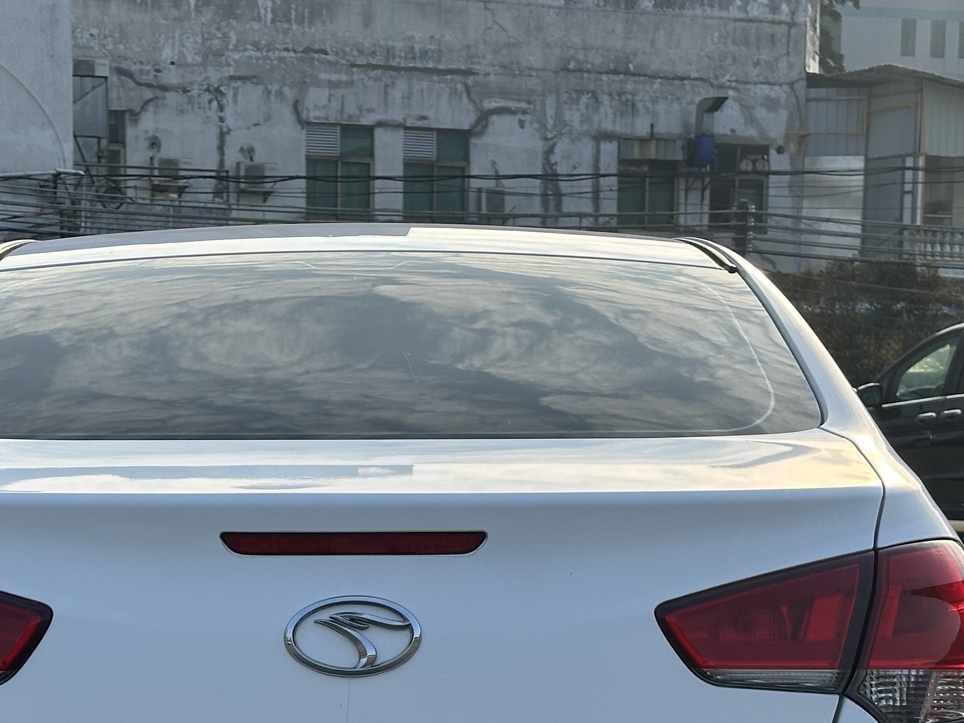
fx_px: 2646
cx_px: 366
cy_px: 644
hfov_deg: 20.6
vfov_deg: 15.4
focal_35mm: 95
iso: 64
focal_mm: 6.86
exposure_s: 1/1992
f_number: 1.78
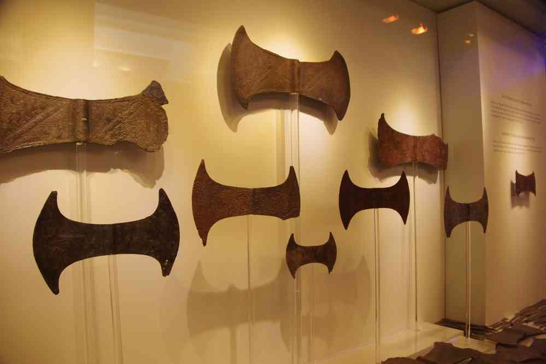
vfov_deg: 47.9
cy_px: 182
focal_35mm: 27
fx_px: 409
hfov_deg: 67.4
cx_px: 273
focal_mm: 18
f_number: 5
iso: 1600
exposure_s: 1/40
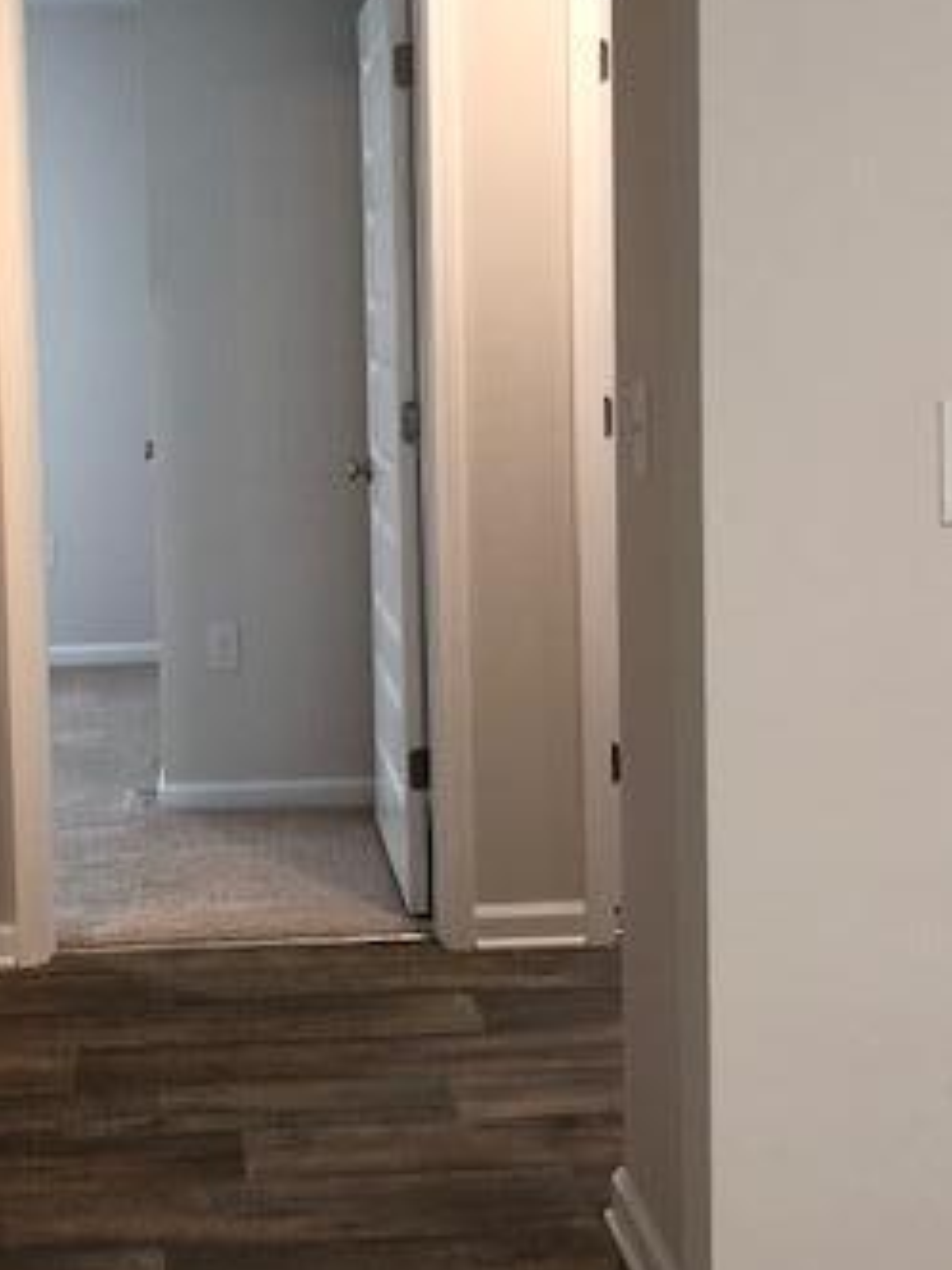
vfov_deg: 35.3
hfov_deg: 26.8
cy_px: 463
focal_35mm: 54
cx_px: 268
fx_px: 1980
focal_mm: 4
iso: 40
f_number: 1.8
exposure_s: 1/24
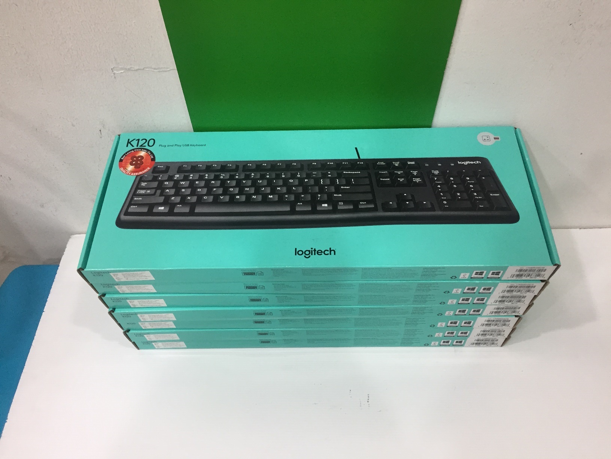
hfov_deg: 61.7
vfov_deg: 48.2
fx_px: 512
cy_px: 230
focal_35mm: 29
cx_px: 306
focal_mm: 4.15
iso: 64
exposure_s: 1/33
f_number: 2.2
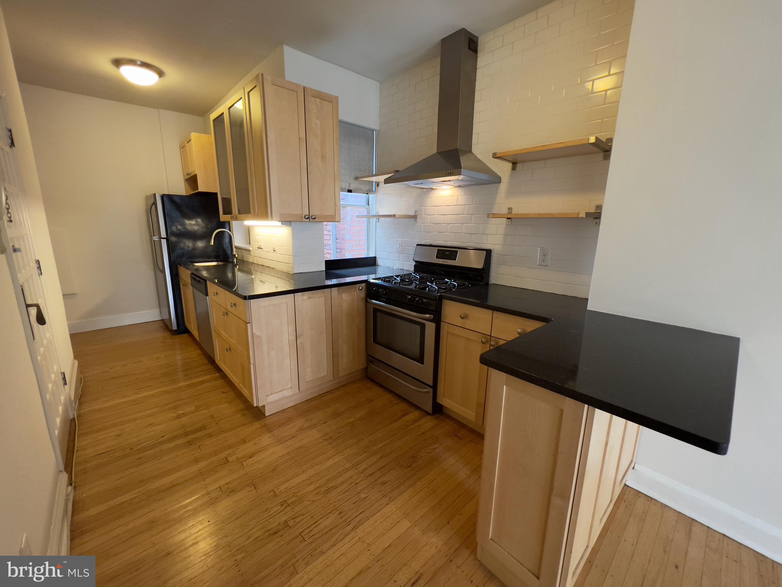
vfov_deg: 89.9
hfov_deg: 106.2
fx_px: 294
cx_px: 391
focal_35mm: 13
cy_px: 294
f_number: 1.8
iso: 500
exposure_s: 1/60
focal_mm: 1.57
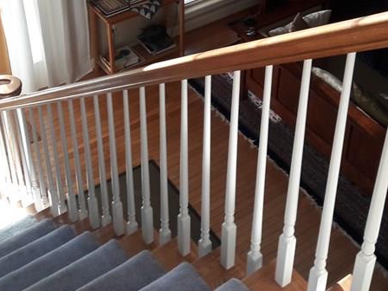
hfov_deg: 30.3
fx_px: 717
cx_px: 206
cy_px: 0
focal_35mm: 64
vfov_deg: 22.1
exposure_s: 1/40
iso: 50
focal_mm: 3.7
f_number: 1.9
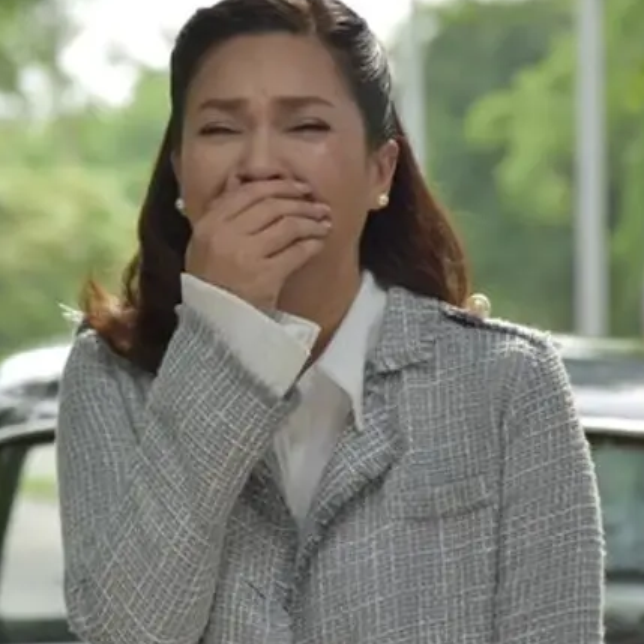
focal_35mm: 325
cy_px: 299
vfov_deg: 5.4
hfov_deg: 5.4
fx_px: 6841
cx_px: 153
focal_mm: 140
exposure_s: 1/800
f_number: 7.1
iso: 800
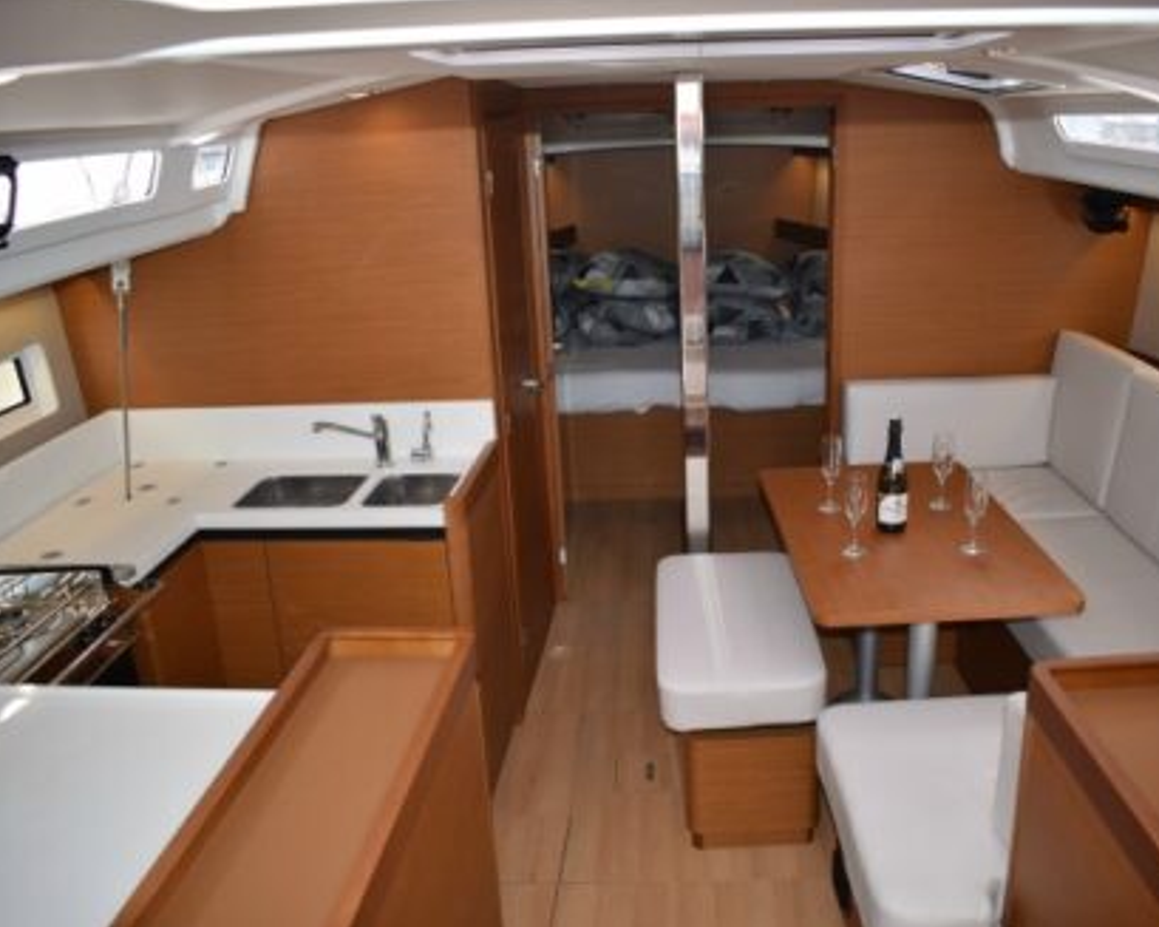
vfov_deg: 47.1
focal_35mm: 31
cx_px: 640
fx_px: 1063
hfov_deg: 57.1
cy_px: 461
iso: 100
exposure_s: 1/60
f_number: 3.5
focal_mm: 18
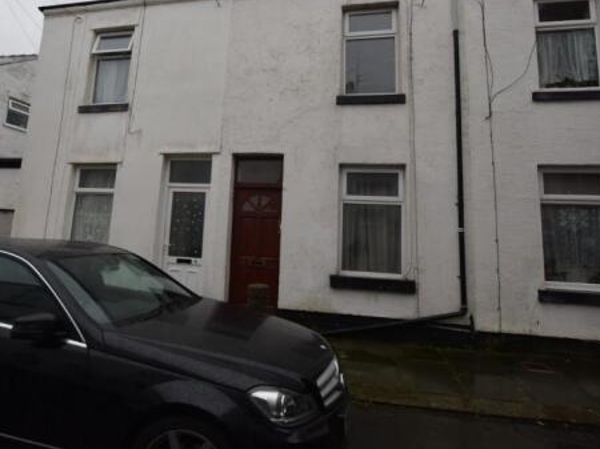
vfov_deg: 62.6
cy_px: 173
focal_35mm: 21
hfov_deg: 78.7
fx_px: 364
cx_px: 266
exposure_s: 1/125
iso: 400
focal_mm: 10
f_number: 5.6
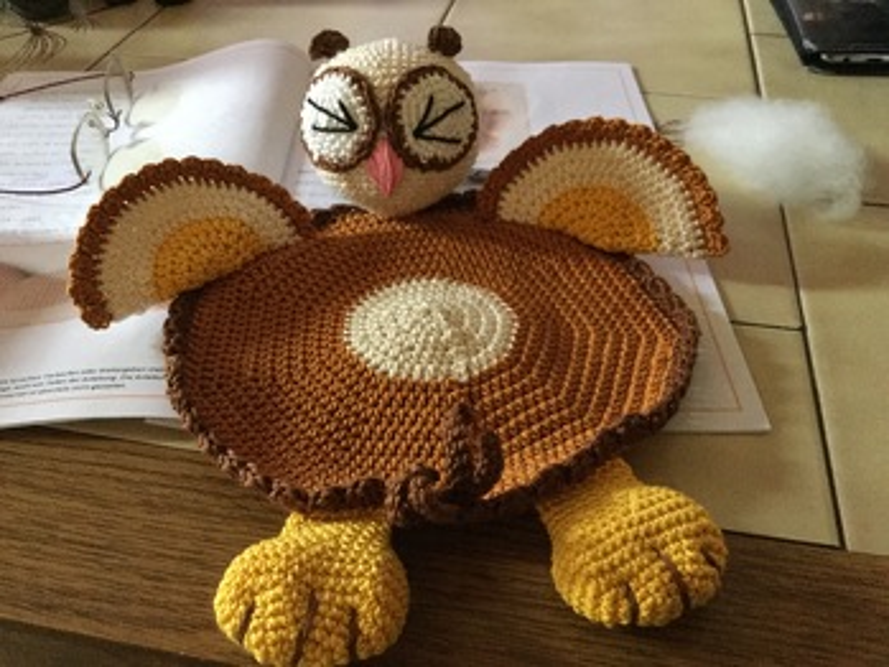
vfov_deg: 45.5
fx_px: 796
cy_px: 334
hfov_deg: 58.3
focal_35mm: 31
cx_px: 444
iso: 320
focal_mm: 3.3
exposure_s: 1/17
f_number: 2.4
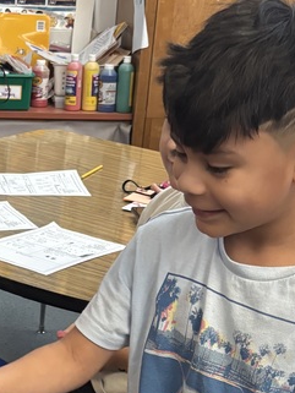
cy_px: 370
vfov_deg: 22.8
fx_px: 942
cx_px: -15
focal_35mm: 83
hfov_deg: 17.3
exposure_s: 1/60
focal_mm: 5.96
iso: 400
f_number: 1.6
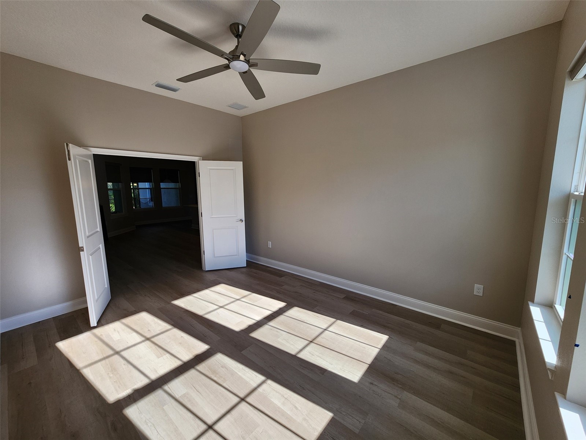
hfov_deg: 106.2
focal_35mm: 13
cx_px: 293
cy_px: 220
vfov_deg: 89.9
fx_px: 220
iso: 50
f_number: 2.2
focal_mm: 2.2
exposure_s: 1/247
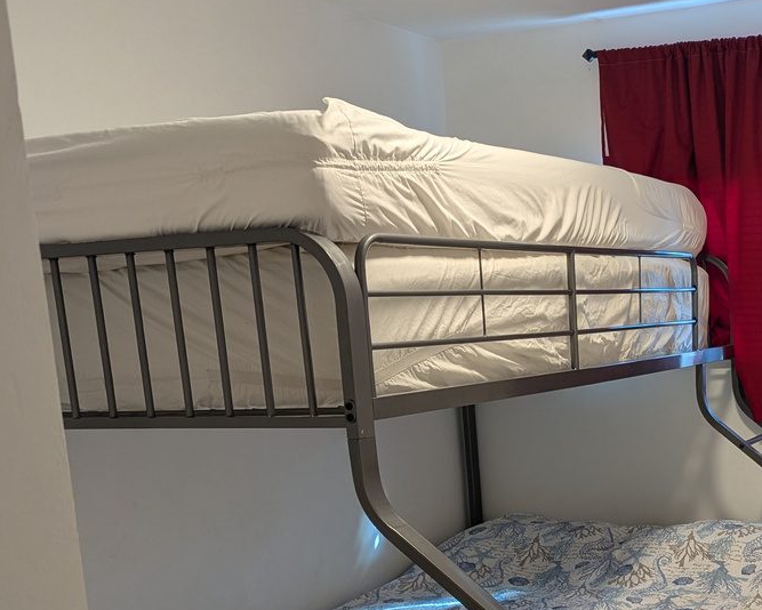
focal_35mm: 54
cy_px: 536
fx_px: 1218
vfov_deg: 27.2
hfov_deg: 33.3
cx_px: 657
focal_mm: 6.81
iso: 55
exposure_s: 1/38.5
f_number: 1.85
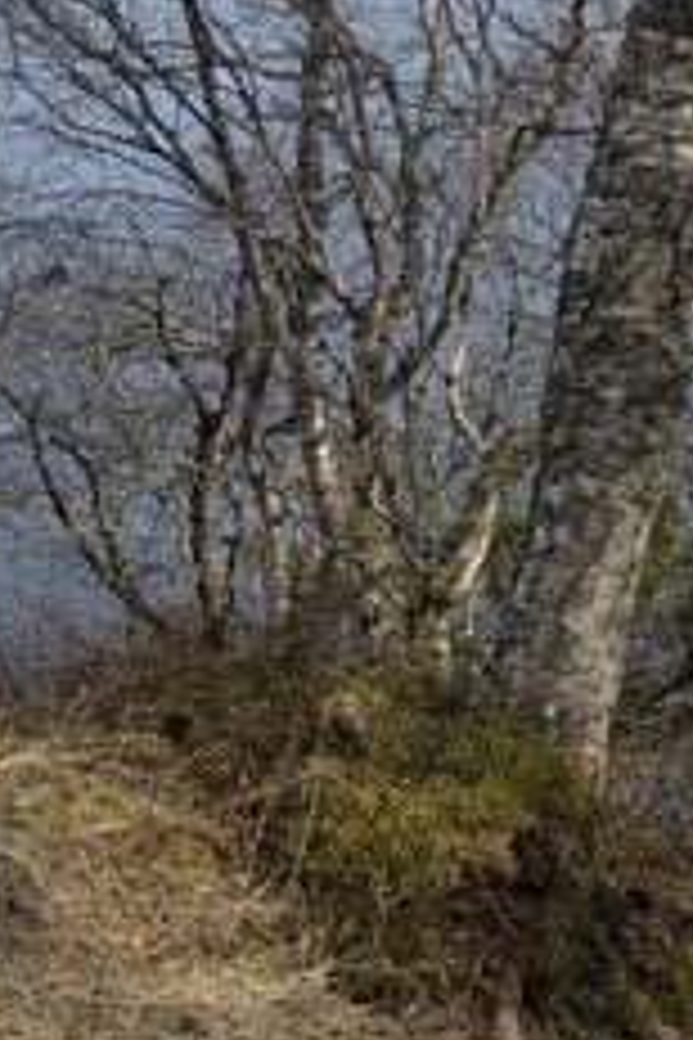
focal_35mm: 88
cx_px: -592
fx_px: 2541
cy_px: 558
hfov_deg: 13.7
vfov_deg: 23.1
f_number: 1.7
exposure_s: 1/3972
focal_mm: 6.3
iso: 80
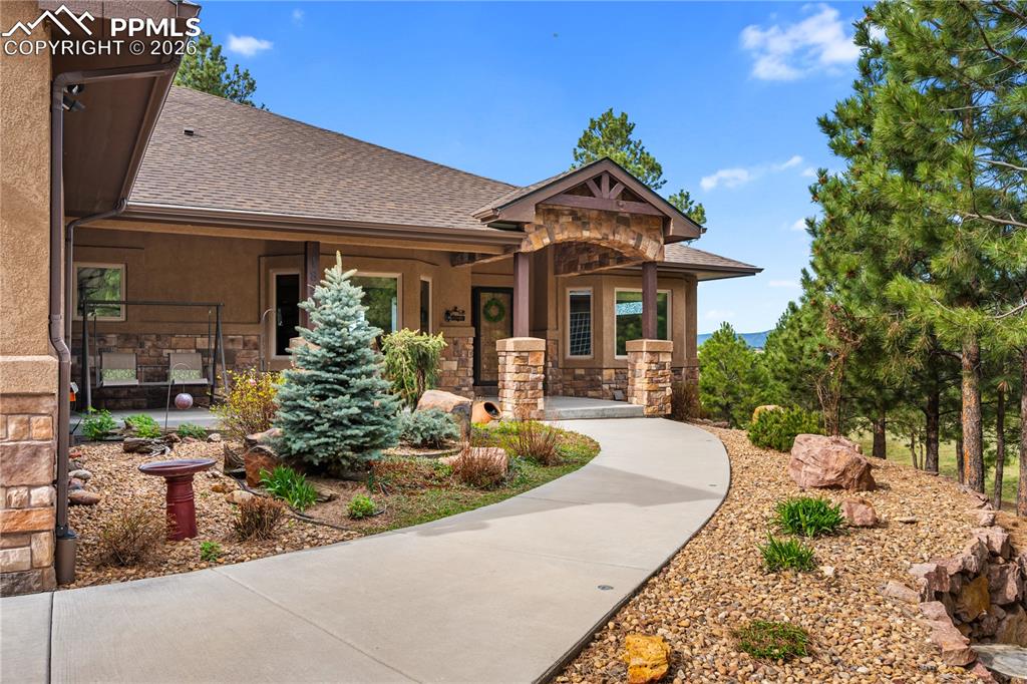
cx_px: 514
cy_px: 342
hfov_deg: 66.4
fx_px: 784
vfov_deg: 47.1
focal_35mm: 28
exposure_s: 1/160
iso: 400
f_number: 8
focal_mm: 27.5
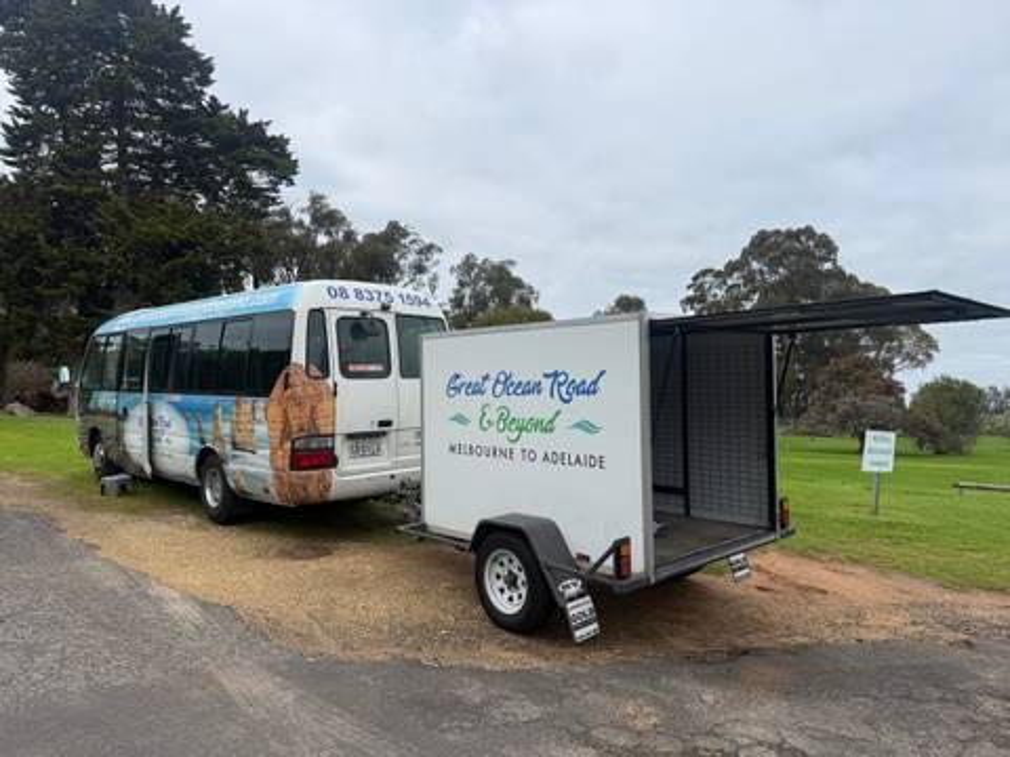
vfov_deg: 56.8
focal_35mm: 24
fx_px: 700
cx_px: 505
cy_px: 378
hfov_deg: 71.6
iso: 80
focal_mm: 6.76
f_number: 1.78
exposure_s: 1/2110
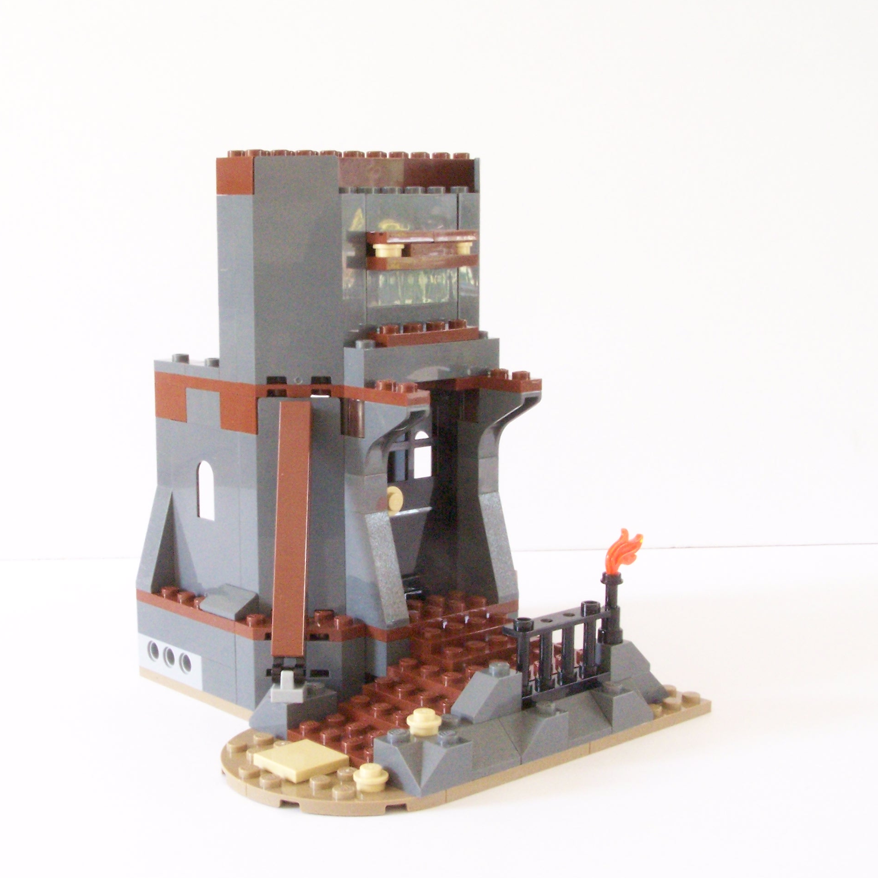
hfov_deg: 30.0
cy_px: 440
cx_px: 379
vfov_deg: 30.0
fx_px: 1636
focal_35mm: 57
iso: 400
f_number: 8
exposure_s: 1/10
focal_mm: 8
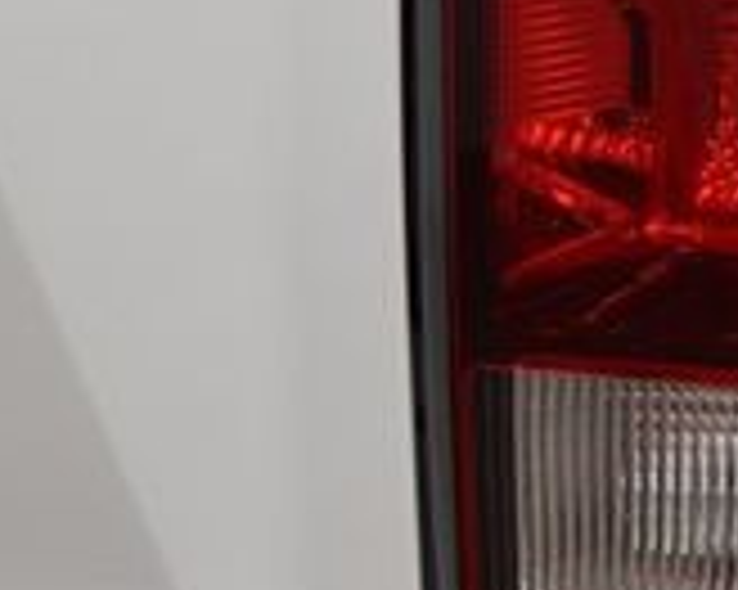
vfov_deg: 4.0
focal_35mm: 384
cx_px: 990
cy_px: -218
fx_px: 8382
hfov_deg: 5.0
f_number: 7.1
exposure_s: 1/30
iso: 900
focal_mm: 70
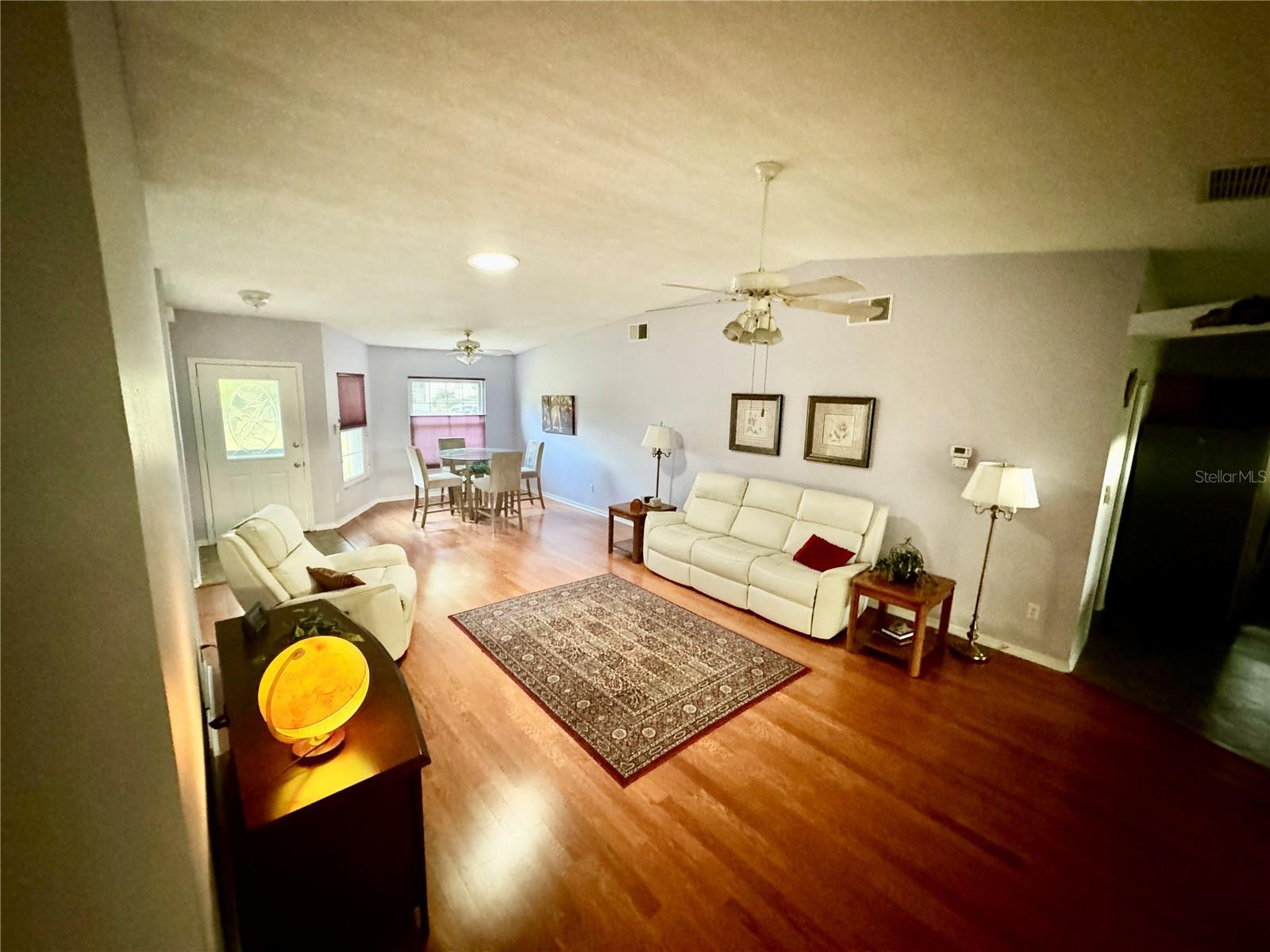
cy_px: 476
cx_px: 635
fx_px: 514
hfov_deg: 102.1
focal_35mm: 14
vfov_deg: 85.7
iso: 1250
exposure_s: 1/40
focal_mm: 2.22
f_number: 2.2
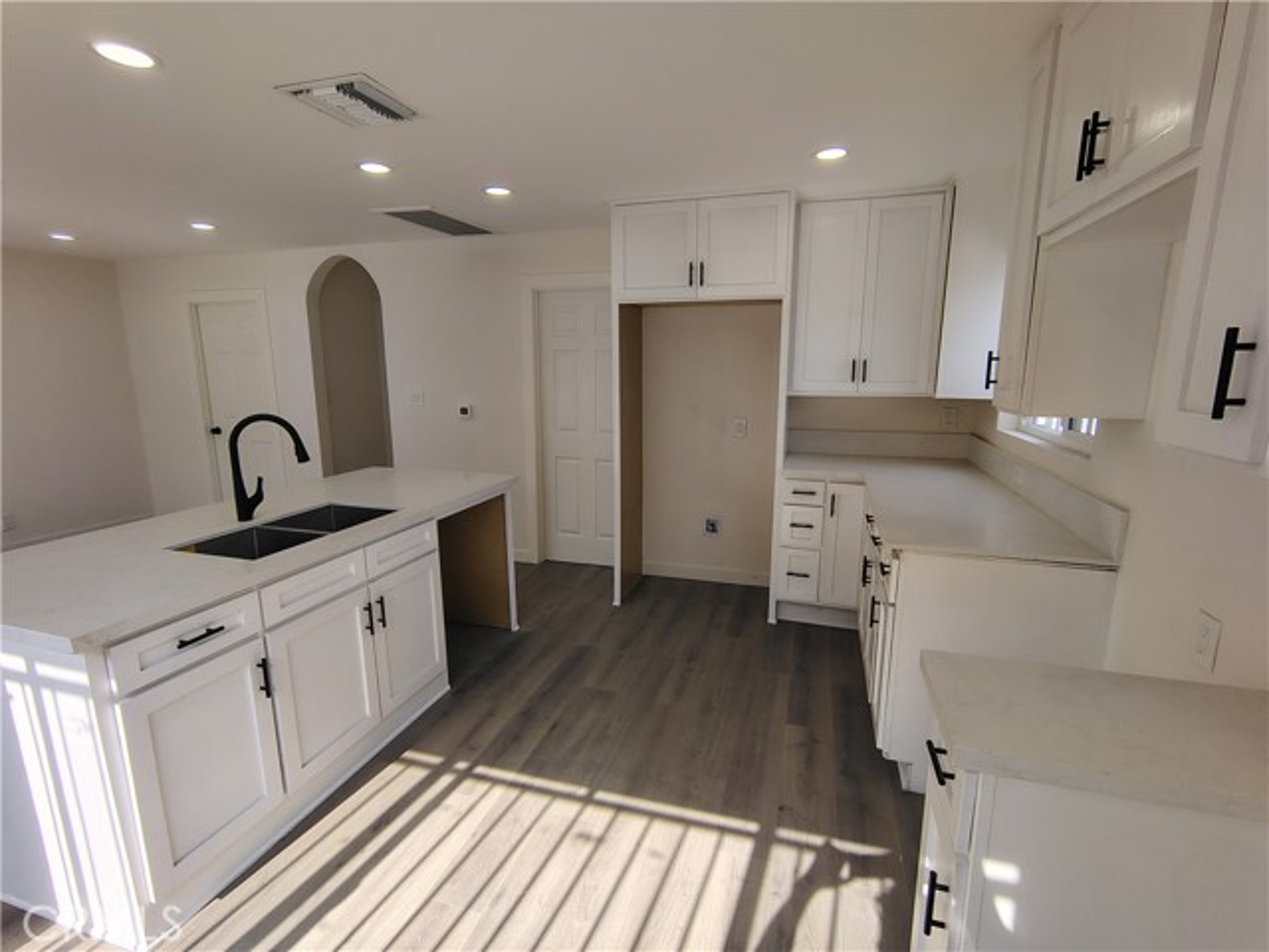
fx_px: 587
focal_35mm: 16
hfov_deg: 94.5
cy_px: 476
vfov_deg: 78.1
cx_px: 634
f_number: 2.2
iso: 100
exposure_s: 1/209
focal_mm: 2.13
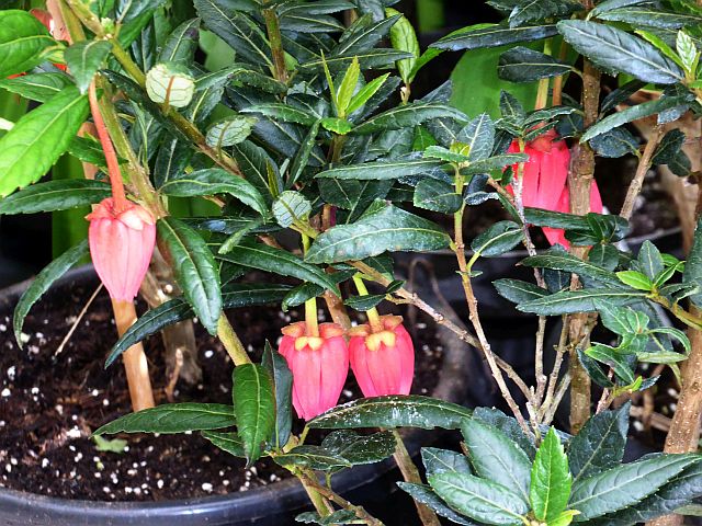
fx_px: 4502
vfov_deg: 6.7
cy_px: 263
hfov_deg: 8.9
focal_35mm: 222
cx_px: 351
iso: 640
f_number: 5.6
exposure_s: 1/60
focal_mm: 35.8
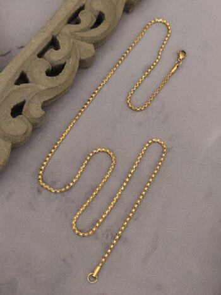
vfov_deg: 69.4
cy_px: 148
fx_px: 213
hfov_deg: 54.9
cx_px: 110
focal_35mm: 25
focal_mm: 4.25
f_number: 1.7
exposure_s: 1/20
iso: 1600
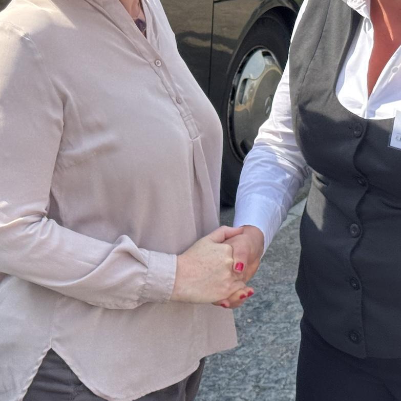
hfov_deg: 16.7
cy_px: 40
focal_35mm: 104
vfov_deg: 16.5
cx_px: 246
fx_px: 1363
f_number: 1.78
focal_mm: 6.76
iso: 64
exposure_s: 1/1172
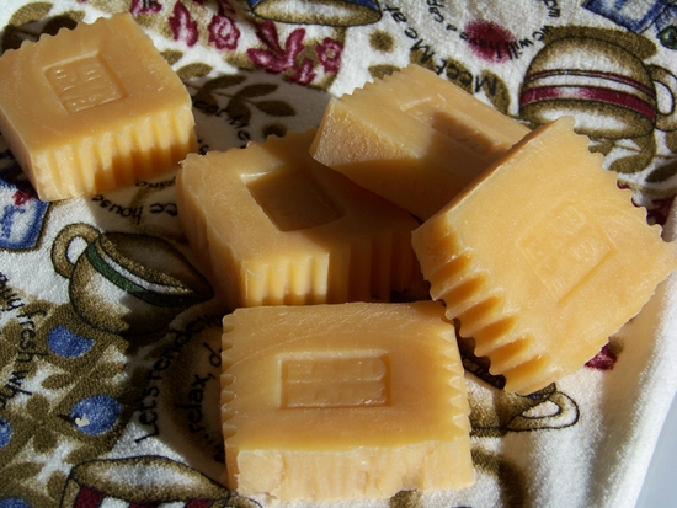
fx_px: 1702
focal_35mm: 87
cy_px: 254
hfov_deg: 22.5
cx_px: 338
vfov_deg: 17.0
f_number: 3.2
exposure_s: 1/1000
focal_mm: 14.6
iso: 64
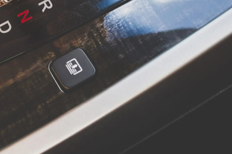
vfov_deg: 16.2
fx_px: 535
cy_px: 15
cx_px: 34
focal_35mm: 83
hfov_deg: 24.0
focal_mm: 24
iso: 100
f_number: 3.8
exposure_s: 1/20
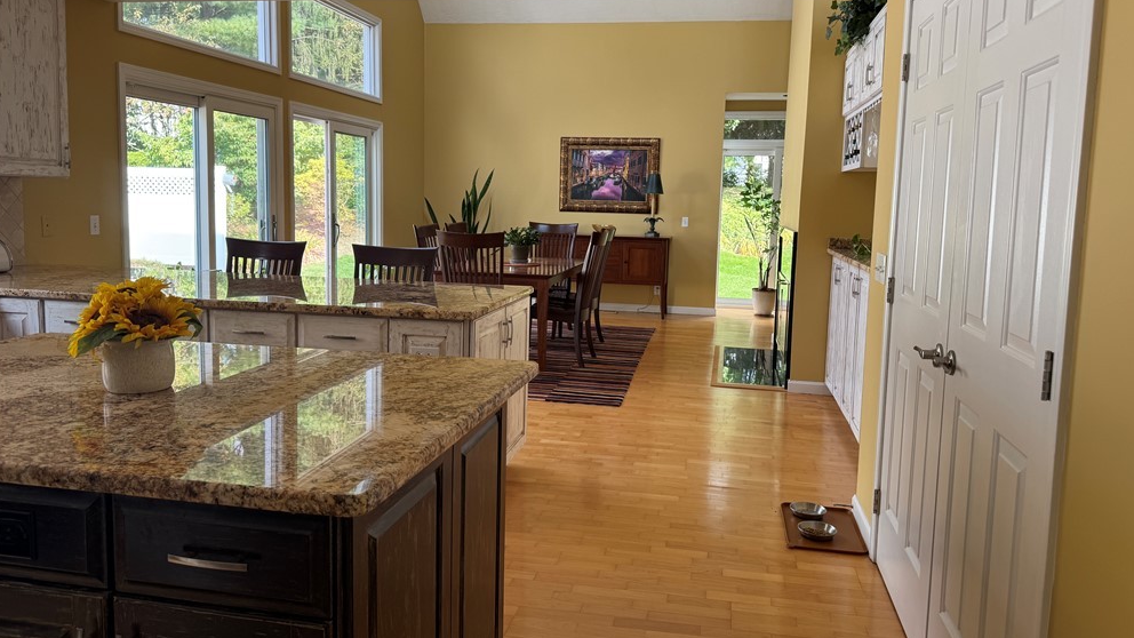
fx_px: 812
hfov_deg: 69.9
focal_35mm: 27
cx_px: 578
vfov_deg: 42.8
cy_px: 278
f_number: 1.78
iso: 80
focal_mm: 6.76
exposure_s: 1/121
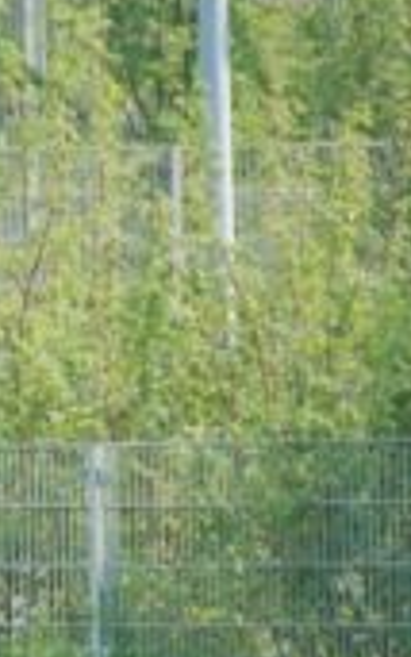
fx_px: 21685
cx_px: -313
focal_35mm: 1211
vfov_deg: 1.7
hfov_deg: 1.1
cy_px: 569
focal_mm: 300
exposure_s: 1/500
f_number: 5.6
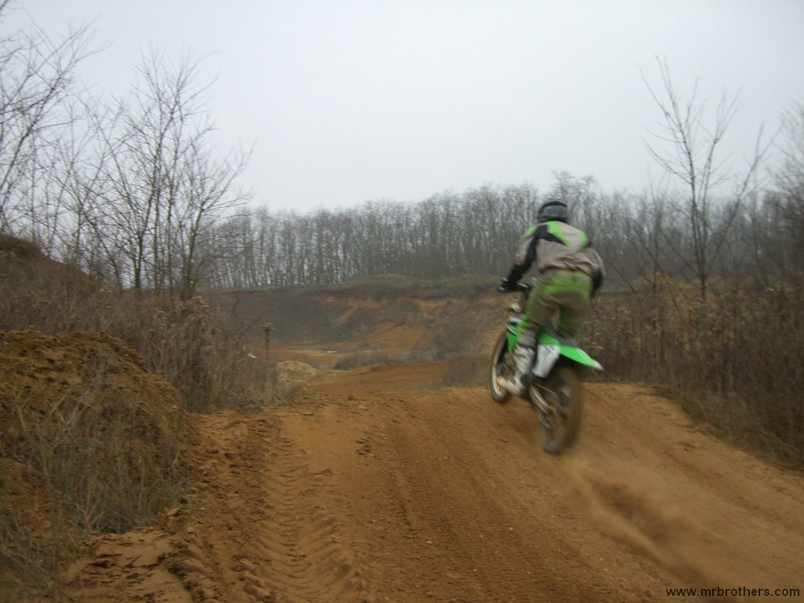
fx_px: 883
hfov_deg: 49.0
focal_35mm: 38
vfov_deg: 37.7
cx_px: 402
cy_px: 302
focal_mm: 6.2
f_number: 2.7
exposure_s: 1/100
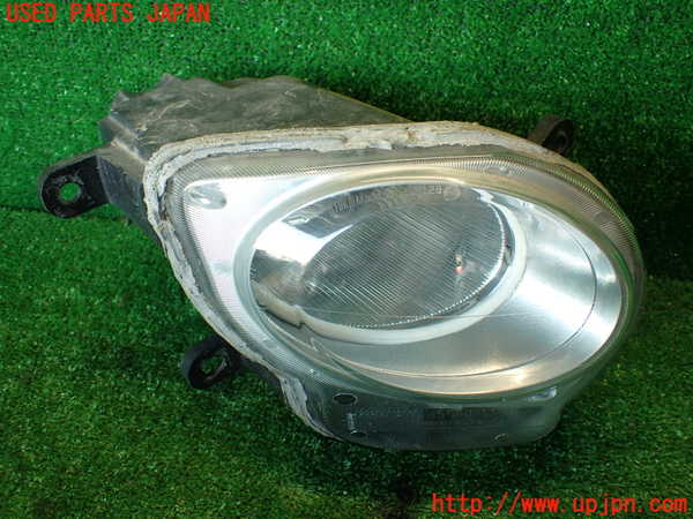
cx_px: 346
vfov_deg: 44.2
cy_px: 260
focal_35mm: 32
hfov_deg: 56.8
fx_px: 641
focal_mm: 5.79
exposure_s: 1/50
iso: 200
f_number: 2.4
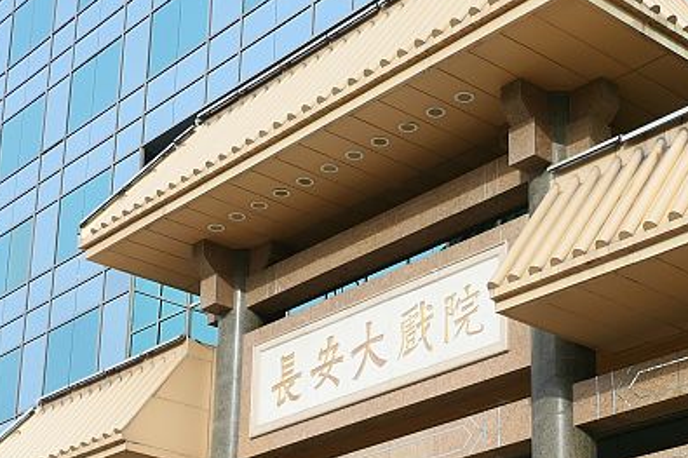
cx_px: 435
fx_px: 1394
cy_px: 446
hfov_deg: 27.6
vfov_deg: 18.2
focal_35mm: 73
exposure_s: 1/1600
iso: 125
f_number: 2.8
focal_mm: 8.8
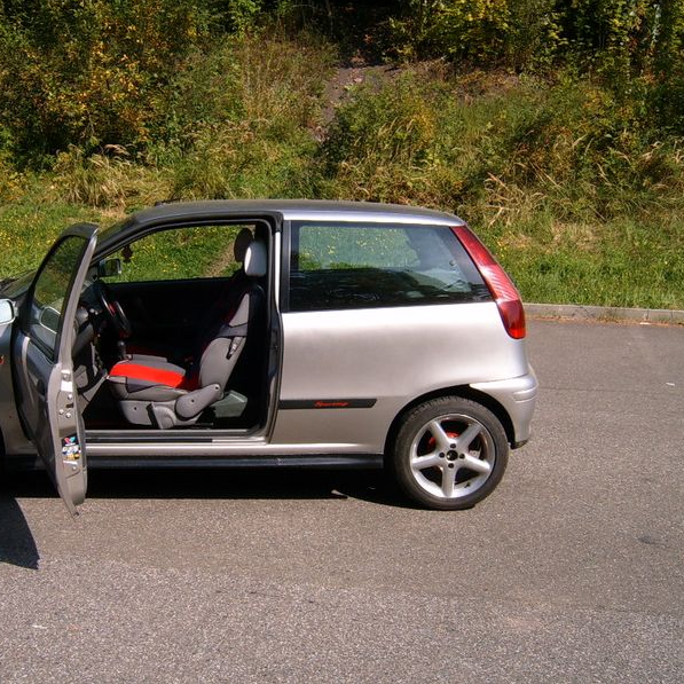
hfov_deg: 37.3
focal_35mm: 45
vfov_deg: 37.6
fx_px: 1006
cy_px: 341
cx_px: 247
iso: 63
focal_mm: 5.8
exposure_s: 1/250
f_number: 5.8
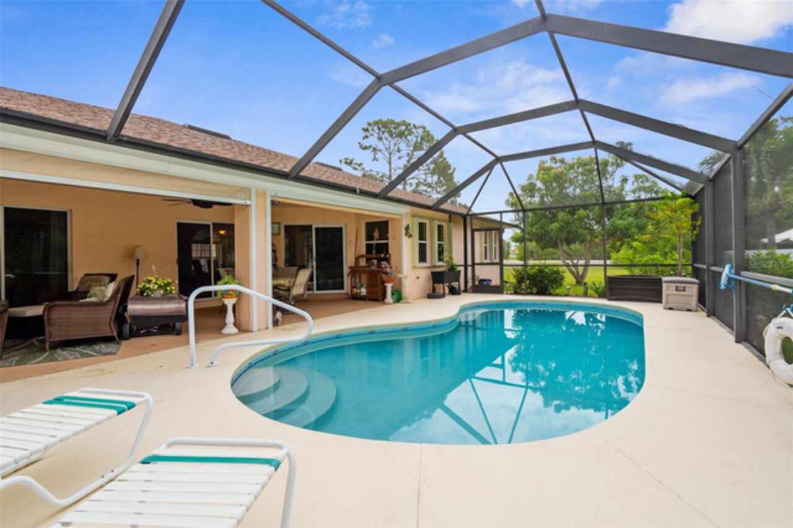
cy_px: 264
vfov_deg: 73.7
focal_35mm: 16
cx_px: 396
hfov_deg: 96.8
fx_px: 352
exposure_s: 1/640
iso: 400
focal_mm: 16
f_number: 8
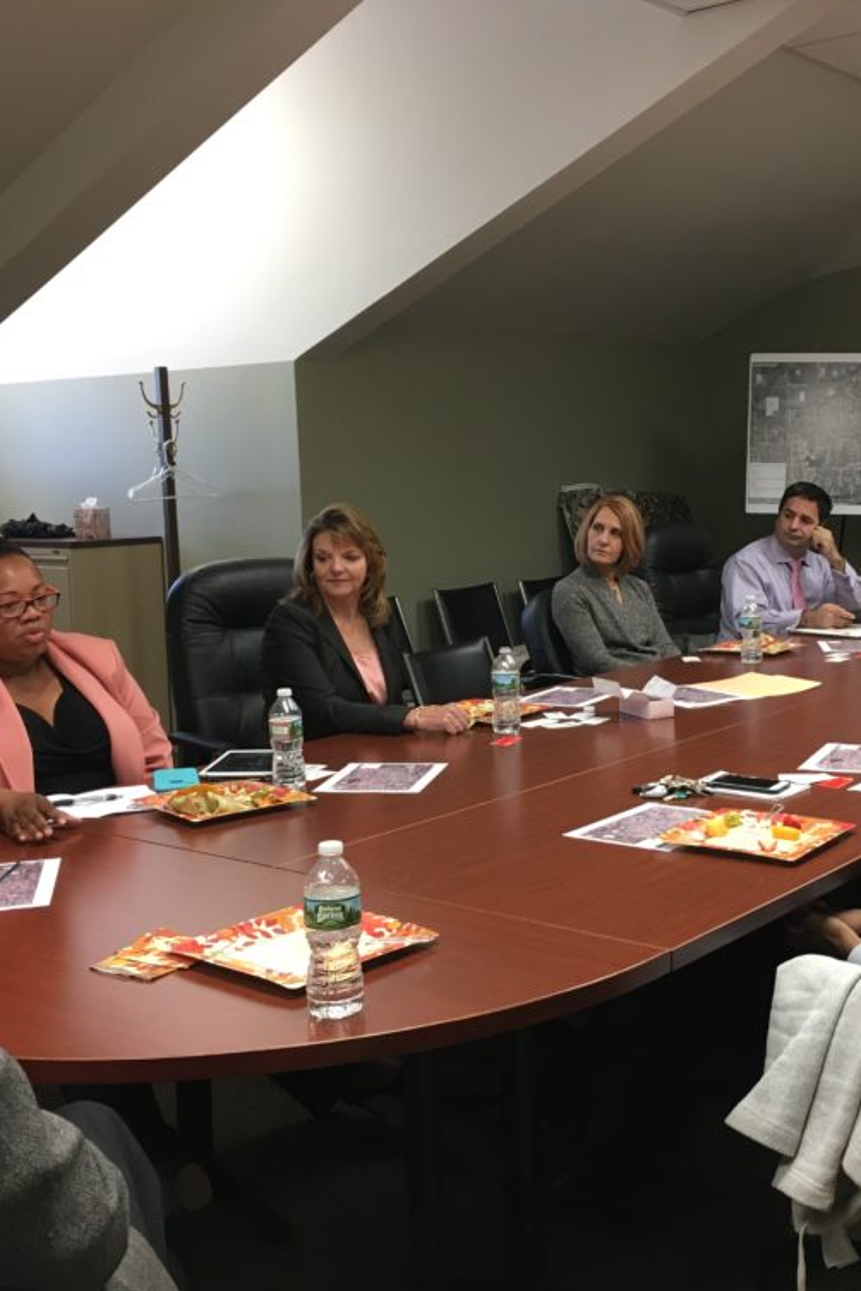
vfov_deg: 47.4
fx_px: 1471
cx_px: 578
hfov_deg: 32.3
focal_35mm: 41
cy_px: 645
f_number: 2.2
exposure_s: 1/30
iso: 80
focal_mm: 4.15
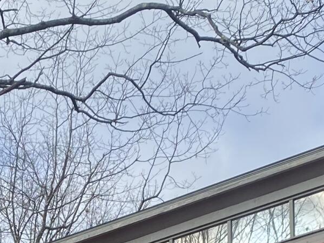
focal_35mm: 130
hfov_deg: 15.0
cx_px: 46
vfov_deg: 10.6
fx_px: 1217
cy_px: 468
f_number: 1.8
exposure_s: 1/1258
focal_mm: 4.25
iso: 32
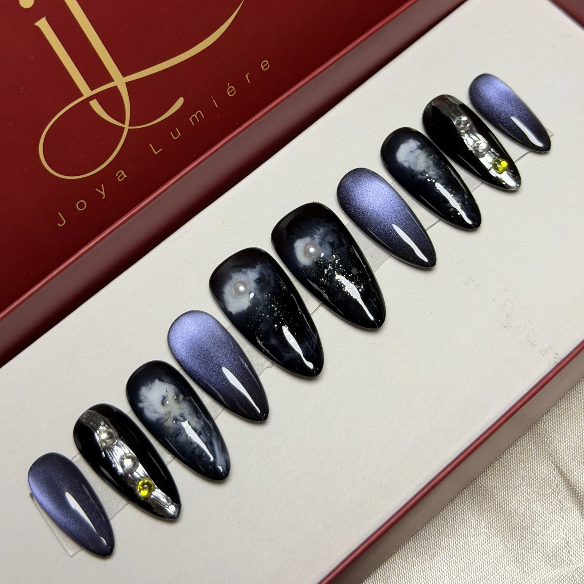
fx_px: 1145
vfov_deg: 28.4
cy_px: 177
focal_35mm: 60
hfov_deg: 28.6
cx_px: 279
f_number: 1.78
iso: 50
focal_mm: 6.76
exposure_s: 1/50
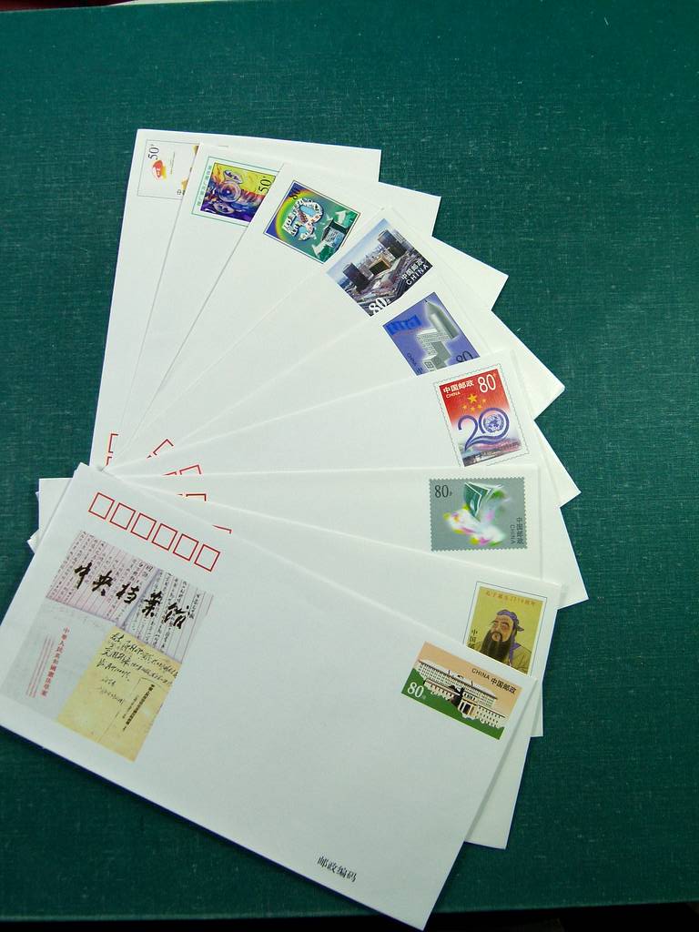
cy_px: 466
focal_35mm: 29
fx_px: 781
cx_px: 350
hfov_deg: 48.2
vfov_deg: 61.7
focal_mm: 5.2
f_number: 4
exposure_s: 1/125
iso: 100
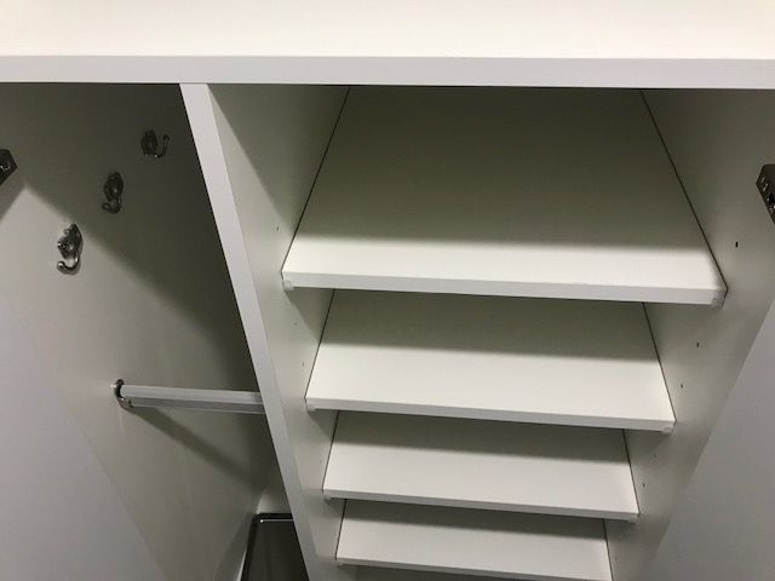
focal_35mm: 28
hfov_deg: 63.4
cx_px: 388
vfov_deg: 49.7
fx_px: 627
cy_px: 290
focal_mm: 3.99
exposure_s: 1/17
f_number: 1.8
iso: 50
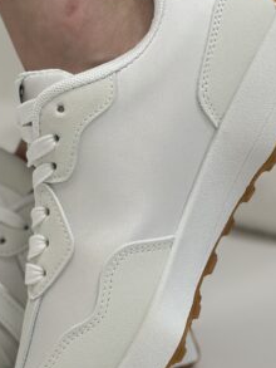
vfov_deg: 15.0
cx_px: 38
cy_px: 142
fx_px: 1392
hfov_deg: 11.3
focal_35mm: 131
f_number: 1.78
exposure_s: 1/100
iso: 100
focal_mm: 6.86
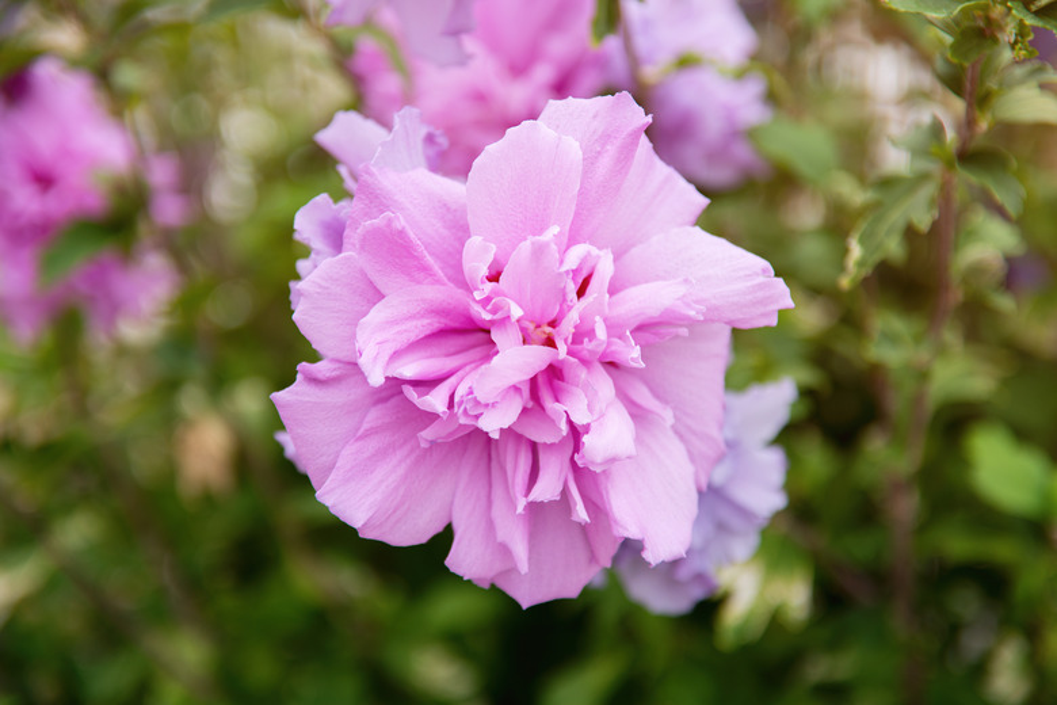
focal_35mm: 75
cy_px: 352
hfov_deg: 27.0
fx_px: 2202
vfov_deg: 18.2
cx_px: 528
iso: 100
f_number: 2.8
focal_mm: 50
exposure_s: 1/640
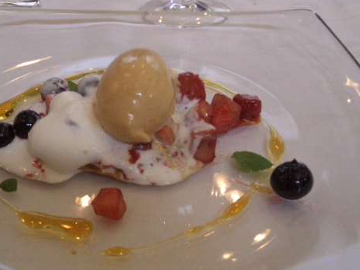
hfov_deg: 38.0
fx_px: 520
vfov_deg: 29.1
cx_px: 147
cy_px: 118
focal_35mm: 50
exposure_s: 1/100
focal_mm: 4.8
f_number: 4
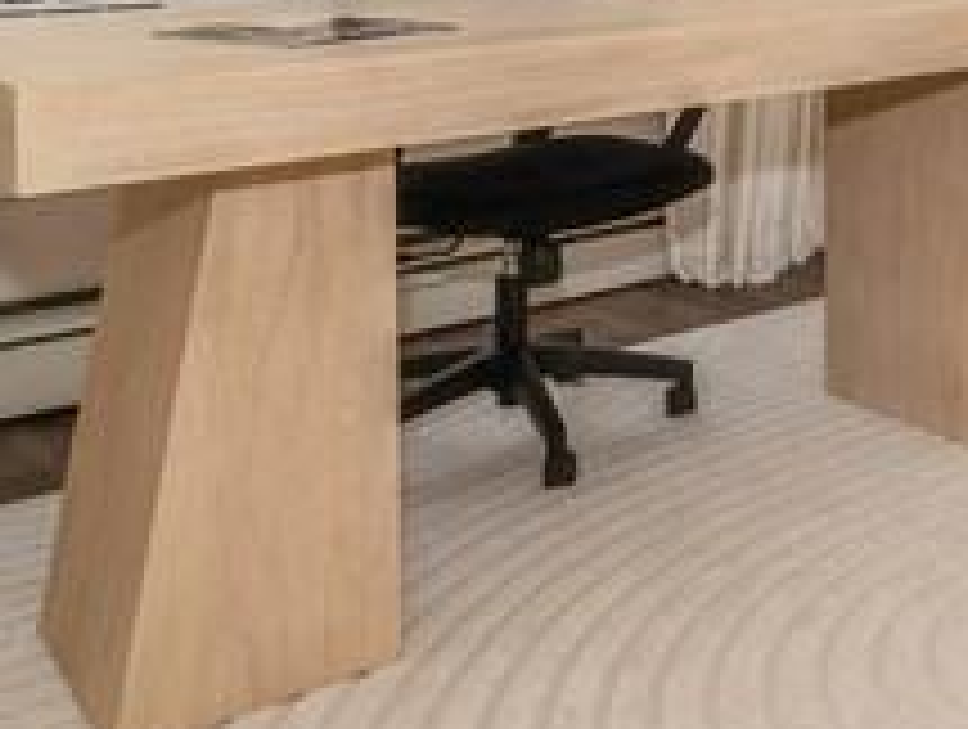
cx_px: 1261
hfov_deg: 29.5
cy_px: -194
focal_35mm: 52
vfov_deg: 24.8
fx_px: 1457
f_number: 8
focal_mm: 7
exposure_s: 1/200
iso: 200
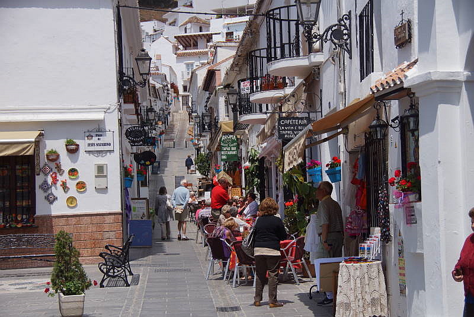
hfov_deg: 24.6
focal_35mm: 82
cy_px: 158
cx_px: 237
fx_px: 1087
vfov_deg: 16.6
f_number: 5.6
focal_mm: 55
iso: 100
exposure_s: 1/400
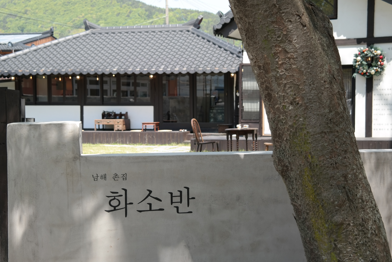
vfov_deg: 22.3
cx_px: 196
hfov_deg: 32.9
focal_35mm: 61
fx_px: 664
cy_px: 131
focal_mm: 40
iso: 100
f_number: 5
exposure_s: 1/160
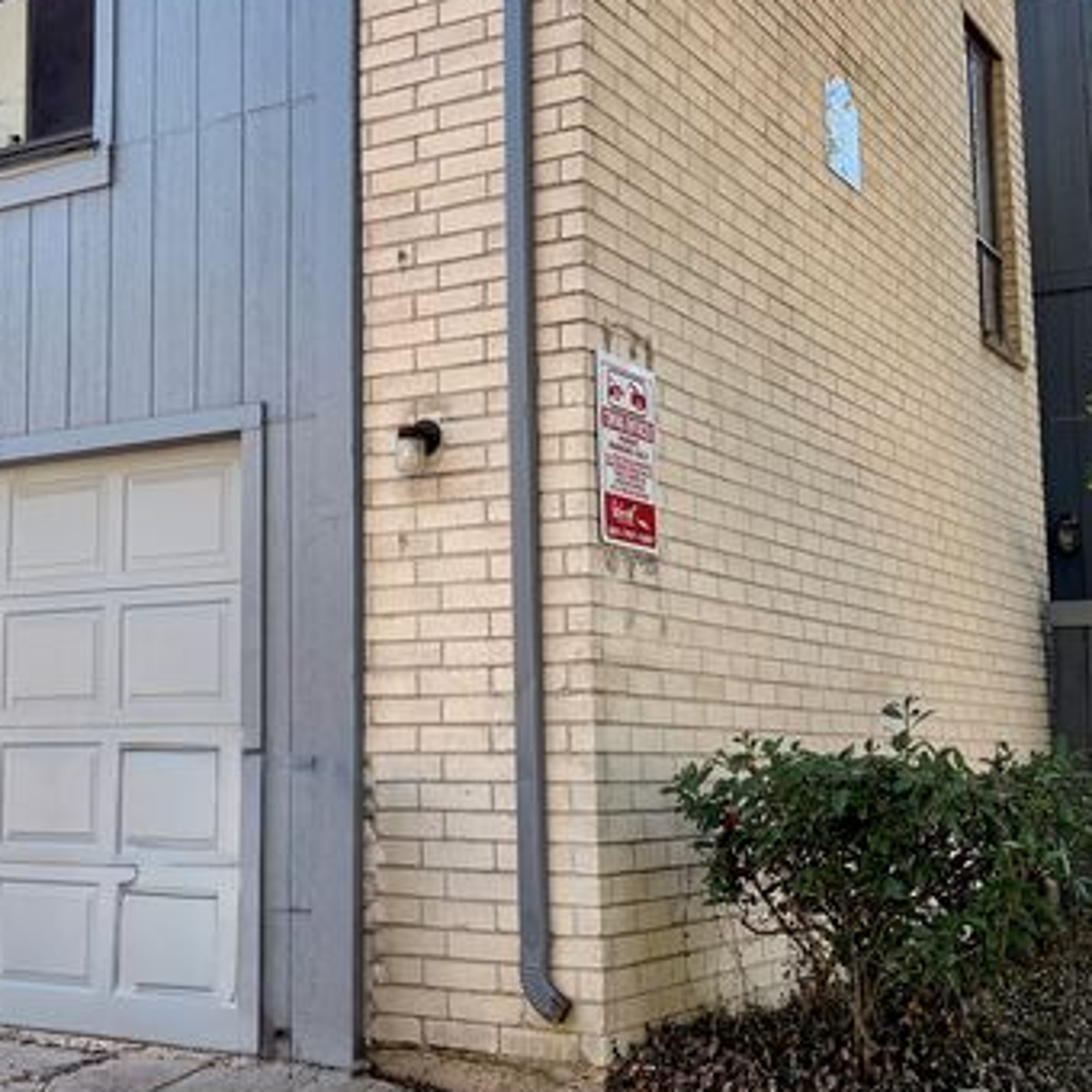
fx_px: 1321
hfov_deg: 43.9
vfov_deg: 44.8
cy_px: 464
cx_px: 315
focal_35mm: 37
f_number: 1.78
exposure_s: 1/1410
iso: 100
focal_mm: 6.76
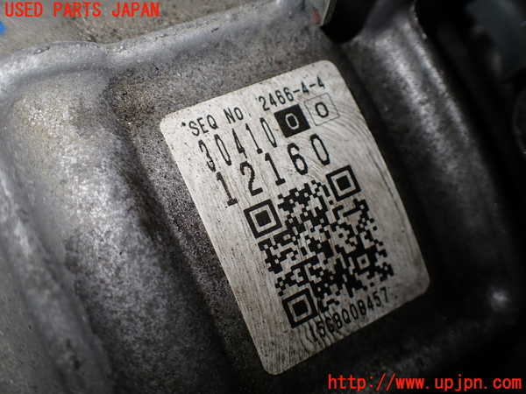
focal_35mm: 30
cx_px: 263
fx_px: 456
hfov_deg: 60.0
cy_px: 197
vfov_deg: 46.8
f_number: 2.3
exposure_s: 1/125
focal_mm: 5.4
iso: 125
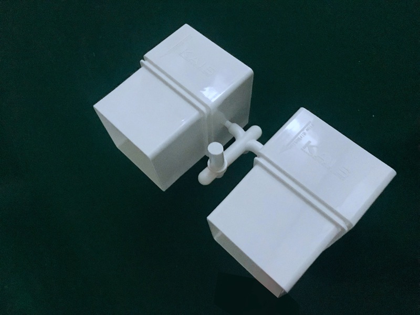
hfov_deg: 63.4
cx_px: 210
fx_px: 340
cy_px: 158
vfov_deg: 49.7
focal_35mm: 28
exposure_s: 1/4
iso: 320
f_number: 1.8
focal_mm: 3.99
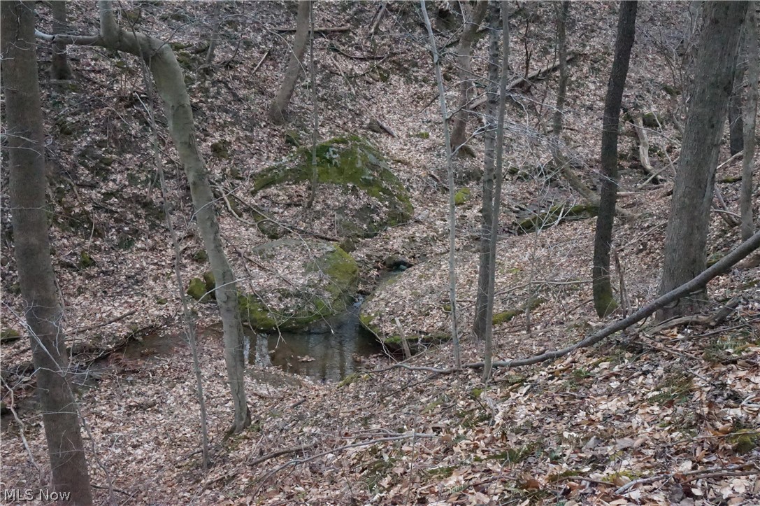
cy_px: 253
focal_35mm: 39
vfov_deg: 34.2
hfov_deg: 49.6
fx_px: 823
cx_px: 380
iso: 12800
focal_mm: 26
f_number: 9
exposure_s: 1/1250
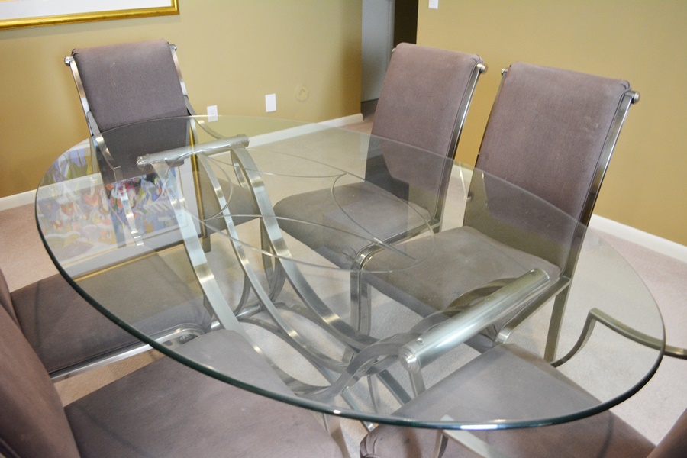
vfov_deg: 47.9
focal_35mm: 27
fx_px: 515
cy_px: 229
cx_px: 344
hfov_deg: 67.4
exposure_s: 1/30
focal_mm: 18
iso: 1600
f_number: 3.5
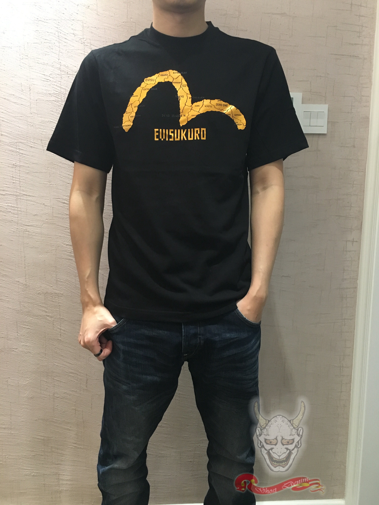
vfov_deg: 61.7
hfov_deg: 48.2
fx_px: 423
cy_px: 252
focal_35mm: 29
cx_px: 190
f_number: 2.2
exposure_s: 1/25
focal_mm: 4.15
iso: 200
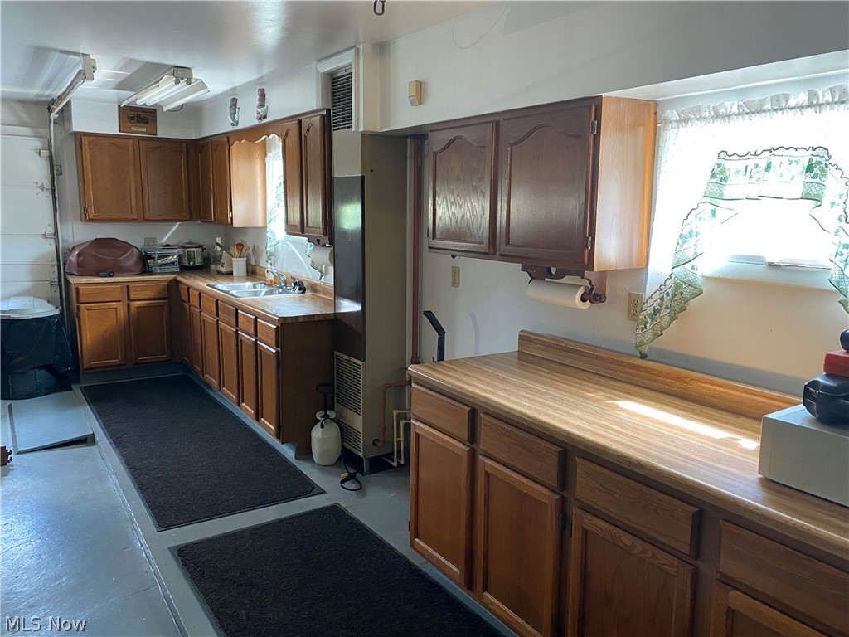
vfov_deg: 53.1
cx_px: 424
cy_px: 318
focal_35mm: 26
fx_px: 638
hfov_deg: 67.3
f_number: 1.8
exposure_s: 1/60
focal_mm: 4.25
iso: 200
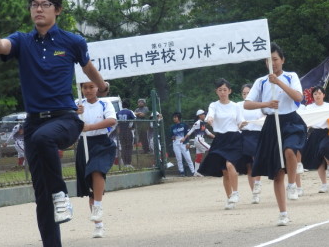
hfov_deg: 8.0
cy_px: 128
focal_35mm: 246
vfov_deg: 6.0
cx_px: 290
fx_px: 2339
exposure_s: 1/250
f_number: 5
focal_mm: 24.2
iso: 100
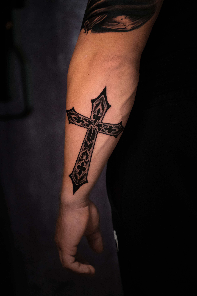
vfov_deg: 17.1
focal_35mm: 120
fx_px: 985
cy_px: 148
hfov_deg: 11.4
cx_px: 98
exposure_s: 1/125
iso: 1600
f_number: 3.6
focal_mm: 80
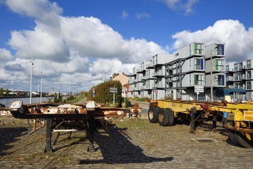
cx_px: 126
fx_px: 239
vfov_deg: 38.9
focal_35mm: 34
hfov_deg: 55.8
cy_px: 84
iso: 200
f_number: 14
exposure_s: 1/250
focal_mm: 34
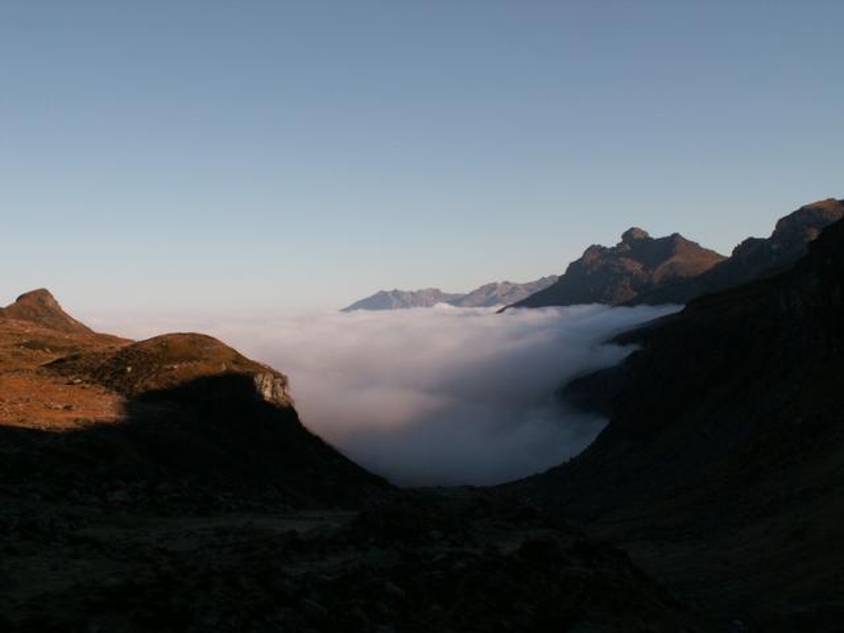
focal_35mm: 44
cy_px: 316
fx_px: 1073
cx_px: 422
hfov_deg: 42.9
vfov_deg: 32.9
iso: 50
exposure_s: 1/160
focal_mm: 7.23
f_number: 8
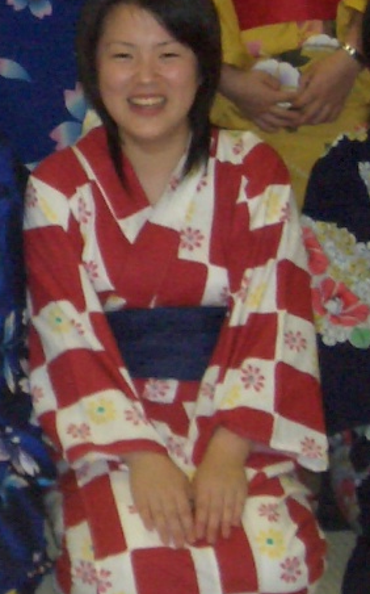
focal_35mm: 184
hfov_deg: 7.0
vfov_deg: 11.2
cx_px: -178
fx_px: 2972
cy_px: -95
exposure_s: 1/60
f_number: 3.1
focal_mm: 8.2
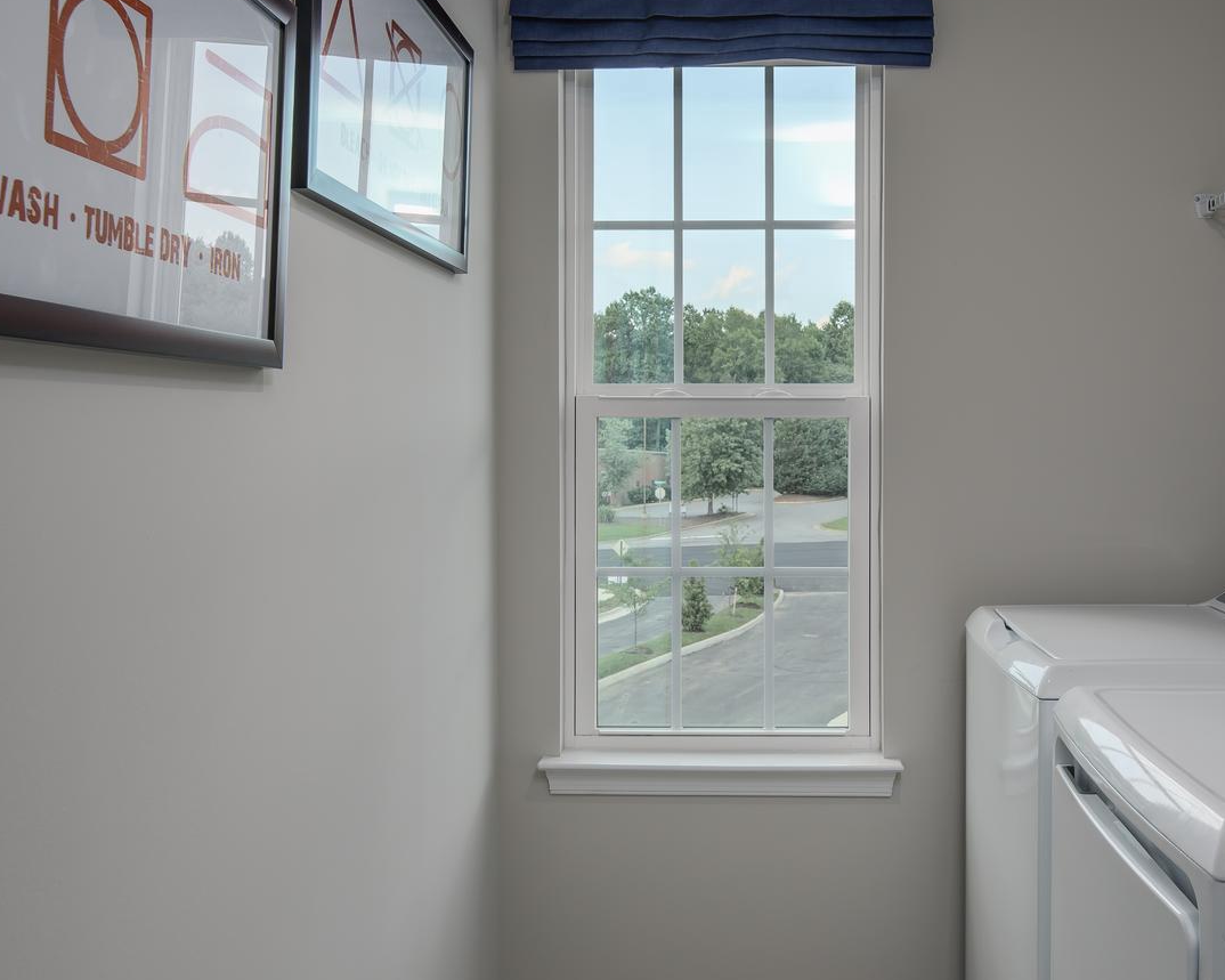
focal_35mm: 34
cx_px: 720
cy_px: 525
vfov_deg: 43.3
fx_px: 1233
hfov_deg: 52.6
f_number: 8
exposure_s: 1/250
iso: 200
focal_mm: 19
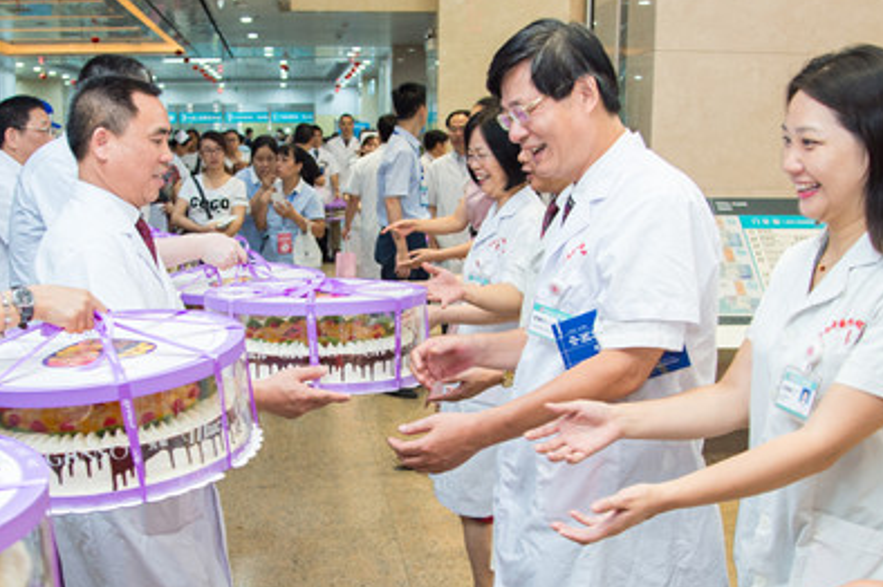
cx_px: 338
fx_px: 956
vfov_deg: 34.0
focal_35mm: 39
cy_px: 355
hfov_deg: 49.2
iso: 800
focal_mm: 24
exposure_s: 1/125
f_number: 4
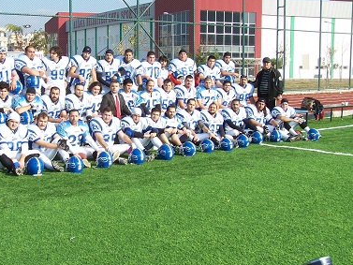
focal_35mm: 53
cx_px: 120
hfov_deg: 35.8
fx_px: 541
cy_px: 122
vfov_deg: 27.5
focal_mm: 6.7
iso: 80
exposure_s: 1/640
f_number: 4
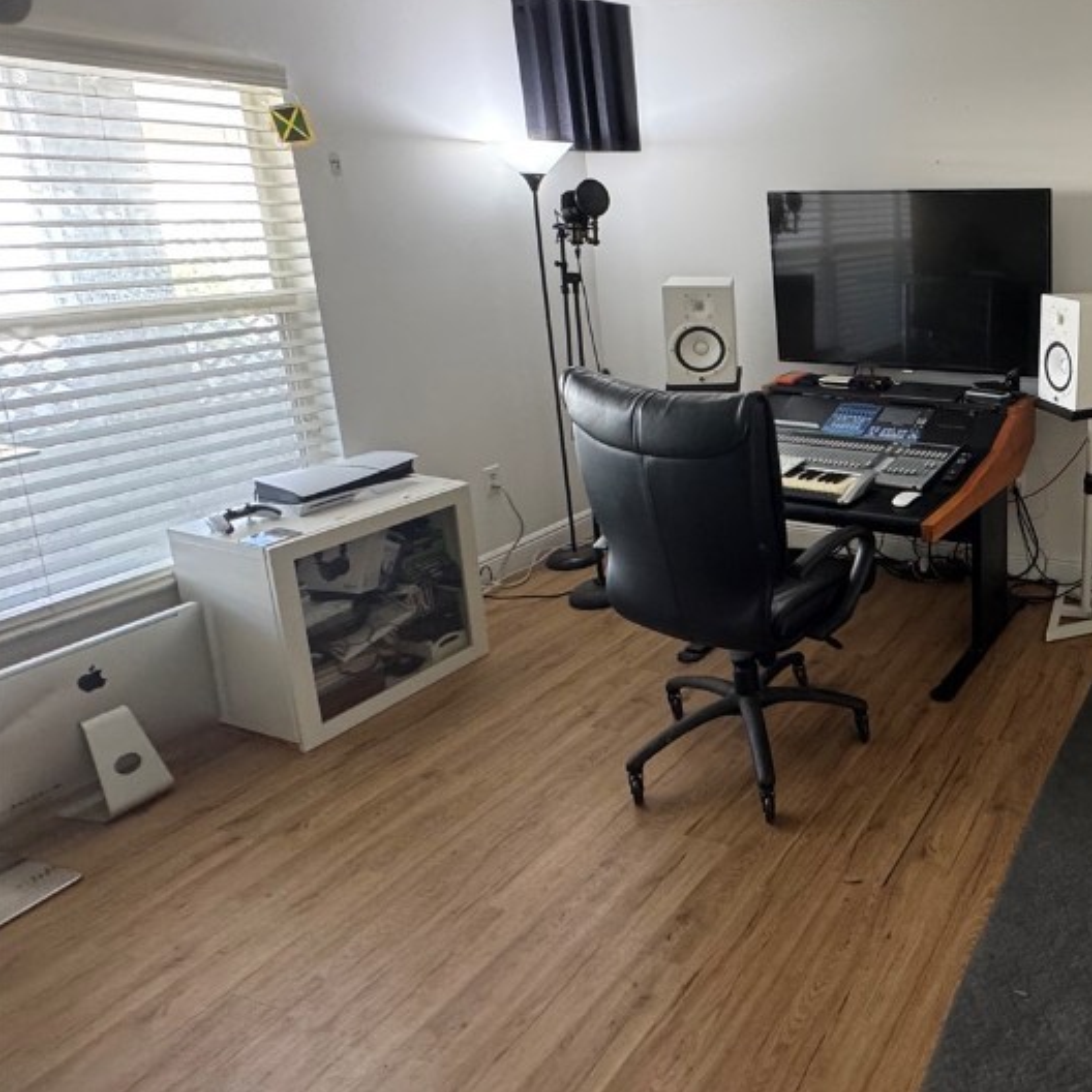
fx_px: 857
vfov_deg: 63.8
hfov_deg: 53.4
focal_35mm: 24
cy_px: 387
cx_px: 1055
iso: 320
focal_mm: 2.22
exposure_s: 1/63
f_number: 2.2
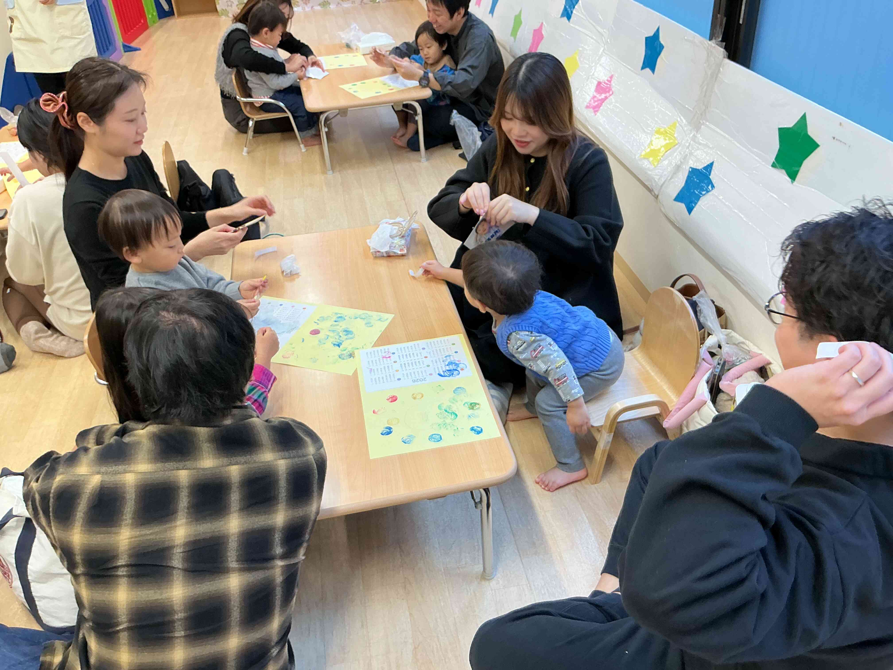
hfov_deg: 61.7
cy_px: 335
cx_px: 446
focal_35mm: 29
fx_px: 748
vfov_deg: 48.2
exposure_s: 1/60
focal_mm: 3
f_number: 1.8
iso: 40
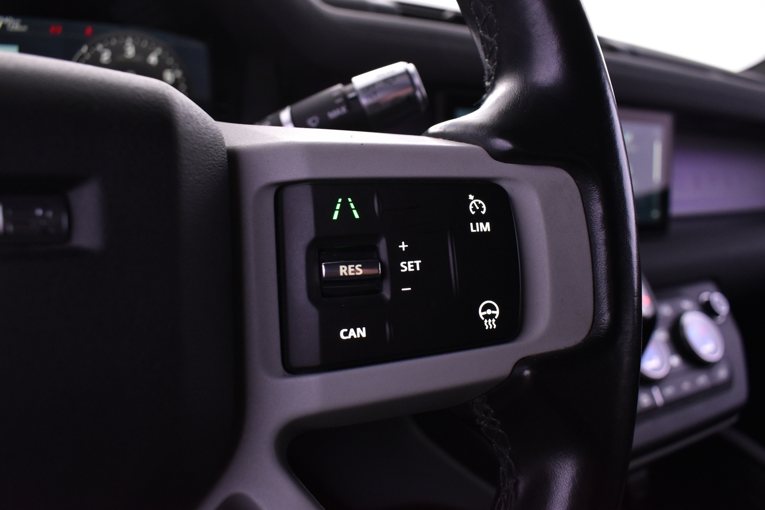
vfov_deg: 47.9
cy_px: 255
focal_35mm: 27
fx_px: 574
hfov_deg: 67.4
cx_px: 382
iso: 1250
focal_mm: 18
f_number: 5
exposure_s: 1/13
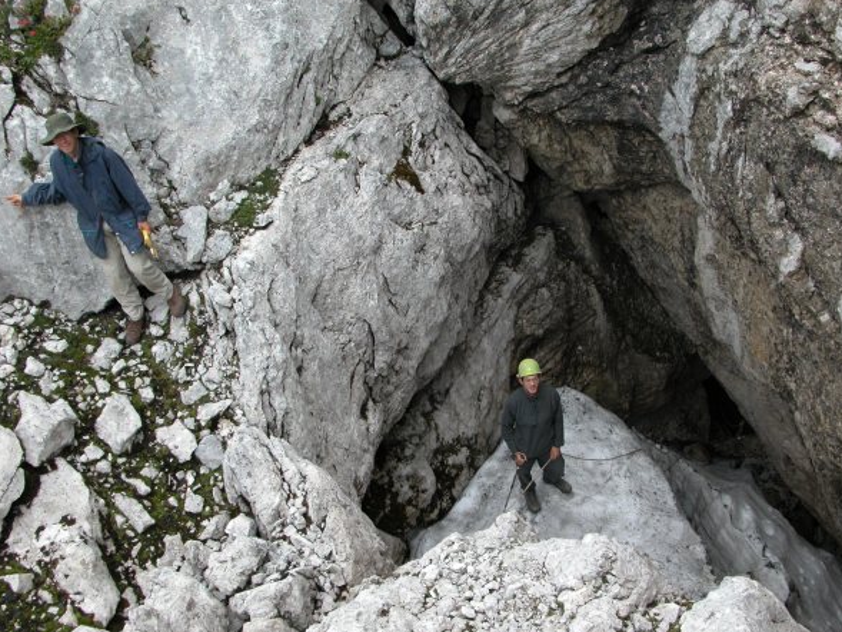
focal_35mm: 38
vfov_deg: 37.7
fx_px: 925
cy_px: 333
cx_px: 447
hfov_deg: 48.9
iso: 100
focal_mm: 8.9
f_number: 4.5
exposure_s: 1/137
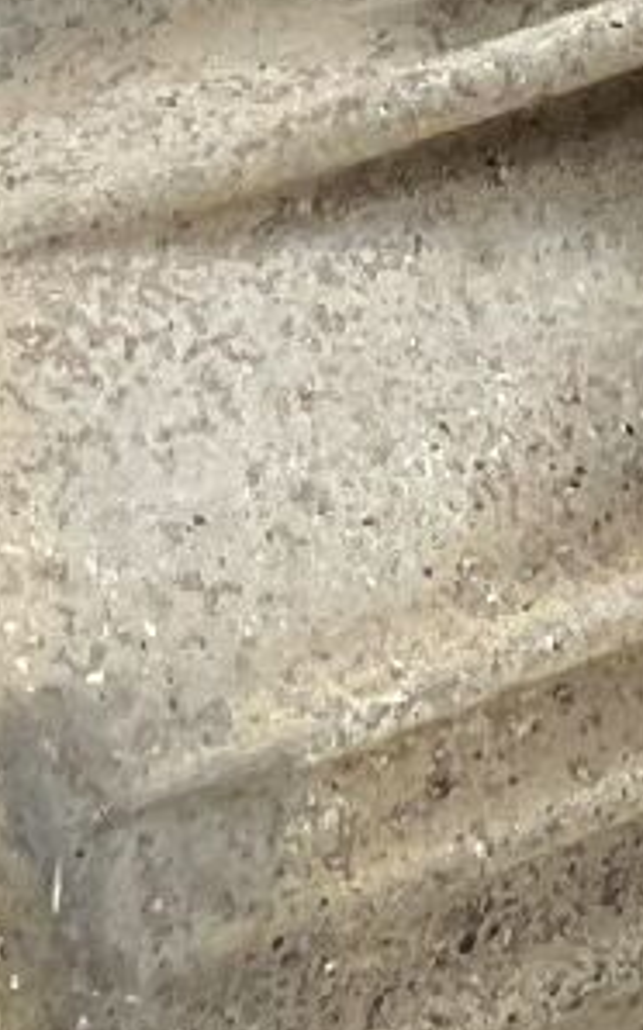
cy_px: -525
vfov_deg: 10.2
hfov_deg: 6.6
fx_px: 5557
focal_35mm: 198
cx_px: 864
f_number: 1.8
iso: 125
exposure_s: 1/50
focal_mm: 3
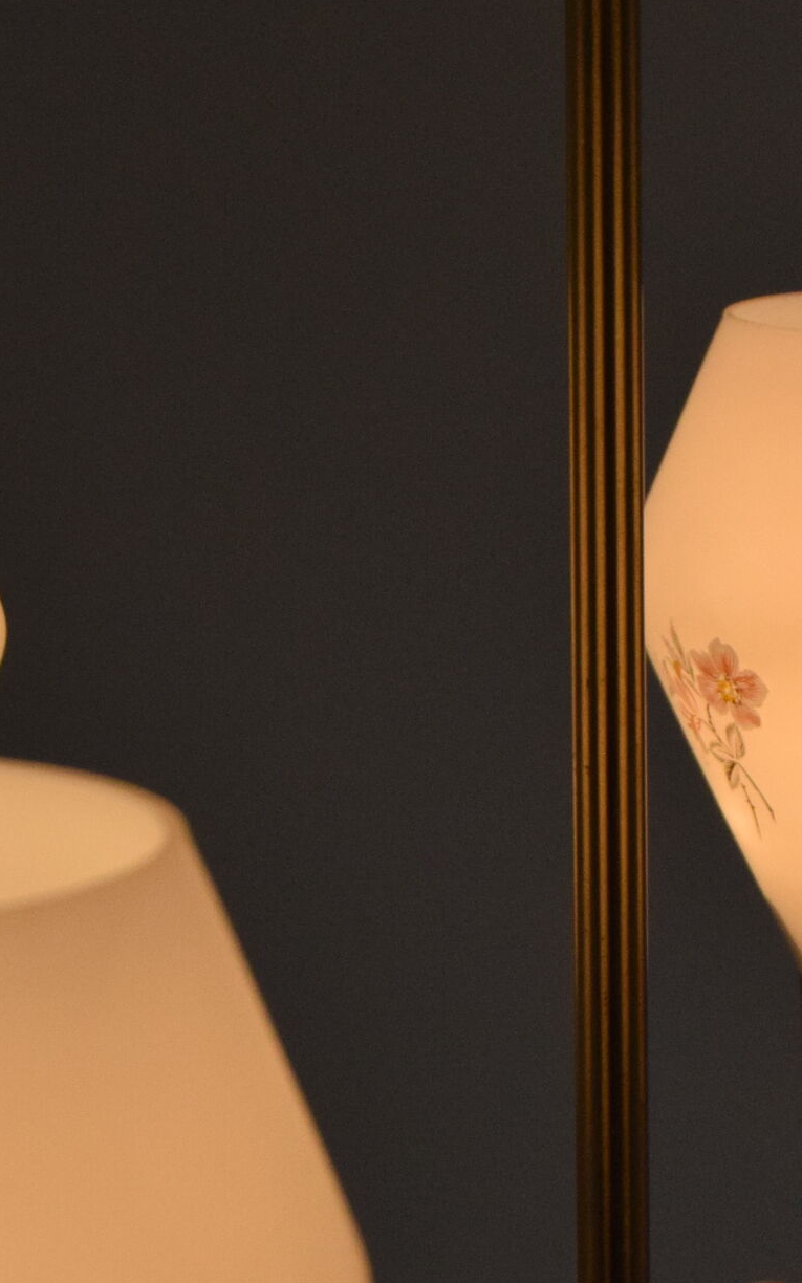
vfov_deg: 12.4
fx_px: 5884
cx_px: 609
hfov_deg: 7.8
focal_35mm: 168
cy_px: 658
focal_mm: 45
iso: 1600
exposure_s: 1/1250
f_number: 9
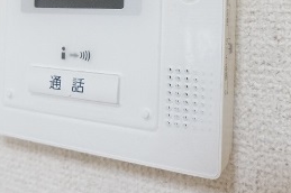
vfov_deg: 19.4
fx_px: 549
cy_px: 3
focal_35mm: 68
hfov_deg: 29.6
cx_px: 112
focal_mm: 16
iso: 1600
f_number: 4
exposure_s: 1/60
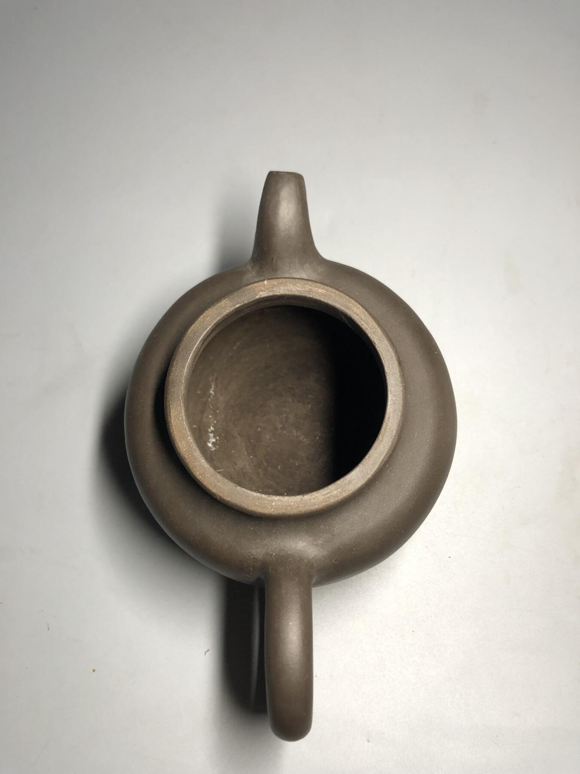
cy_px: 387
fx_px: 626
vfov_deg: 63.4
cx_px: 290
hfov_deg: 49.7
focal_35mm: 28
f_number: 1.8
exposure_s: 1/30
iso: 32
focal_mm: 3.99
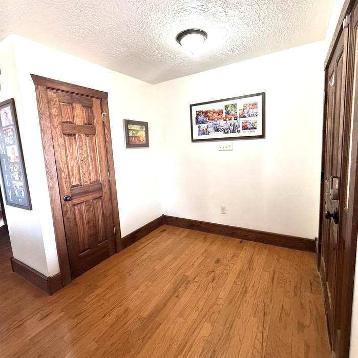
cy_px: 171
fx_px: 199
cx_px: 184
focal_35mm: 17
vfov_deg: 83.9
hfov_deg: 83.9
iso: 400
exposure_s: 1/60
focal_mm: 2.22
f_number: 2.2
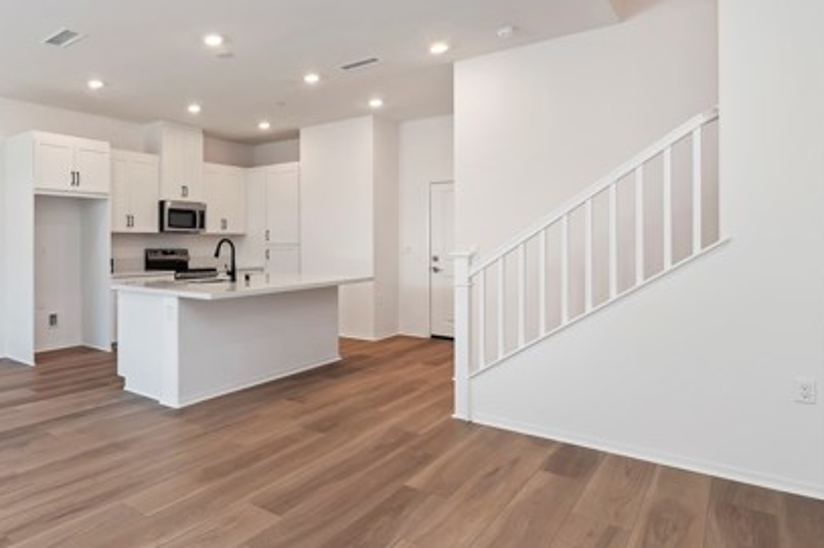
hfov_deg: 72.1
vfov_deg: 57.2
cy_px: 269
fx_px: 503
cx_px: 188
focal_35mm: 22
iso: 500
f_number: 10
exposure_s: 1/10
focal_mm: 14
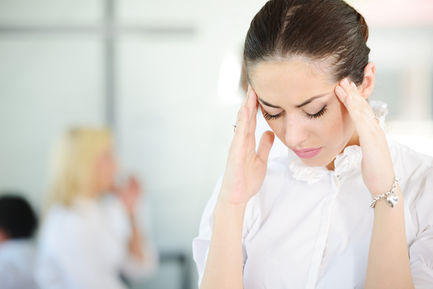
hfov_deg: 14.6
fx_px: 1684
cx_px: 216
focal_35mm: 140
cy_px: 144
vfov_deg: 9.8
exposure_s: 1/160
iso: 200
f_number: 3.2
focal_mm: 140
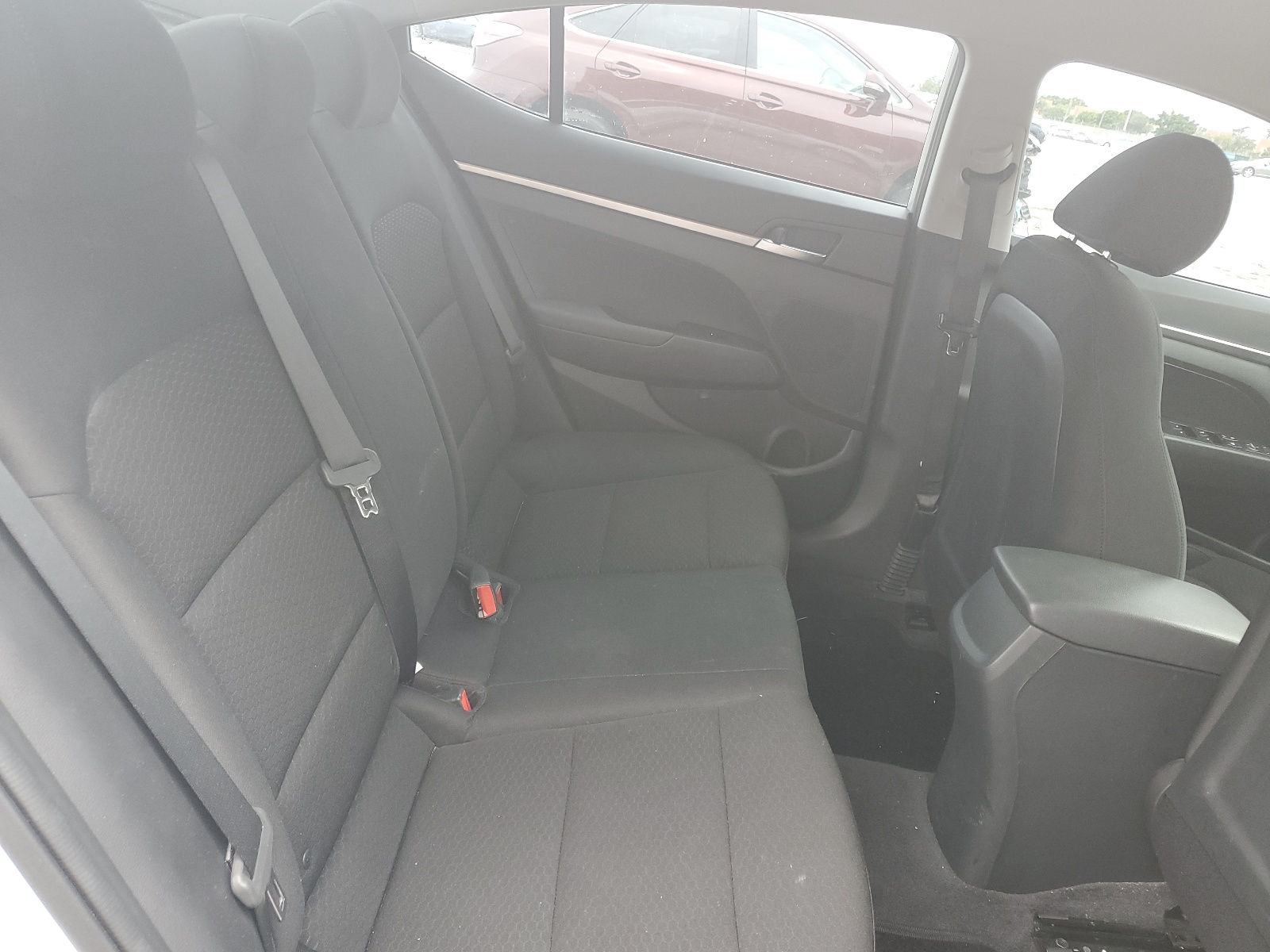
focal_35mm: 26
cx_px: 635
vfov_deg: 53.1
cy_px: 476
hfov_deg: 67.3
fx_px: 954
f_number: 1.5
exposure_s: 1/120
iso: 70
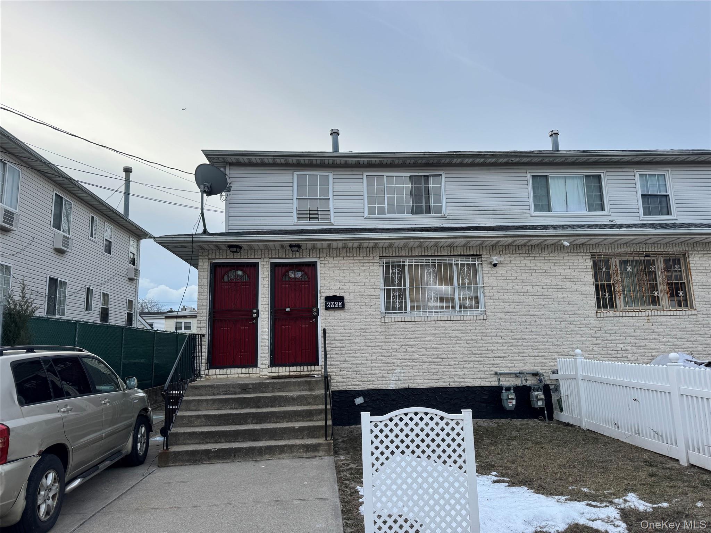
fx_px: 493
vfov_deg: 56.8
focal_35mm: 24
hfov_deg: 71.6
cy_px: 266
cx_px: 356
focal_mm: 6.76
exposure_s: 1/1721
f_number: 1.78
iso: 80
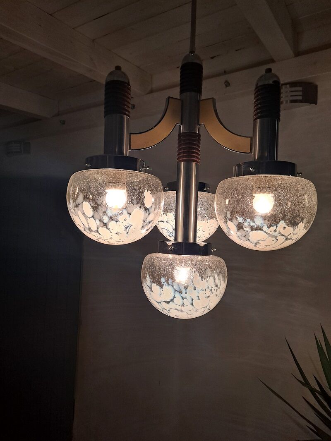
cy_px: 220
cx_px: 166
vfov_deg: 69.4
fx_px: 319
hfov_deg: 54.9
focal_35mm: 25
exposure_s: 1/50
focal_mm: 4.6
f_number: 2
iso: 64
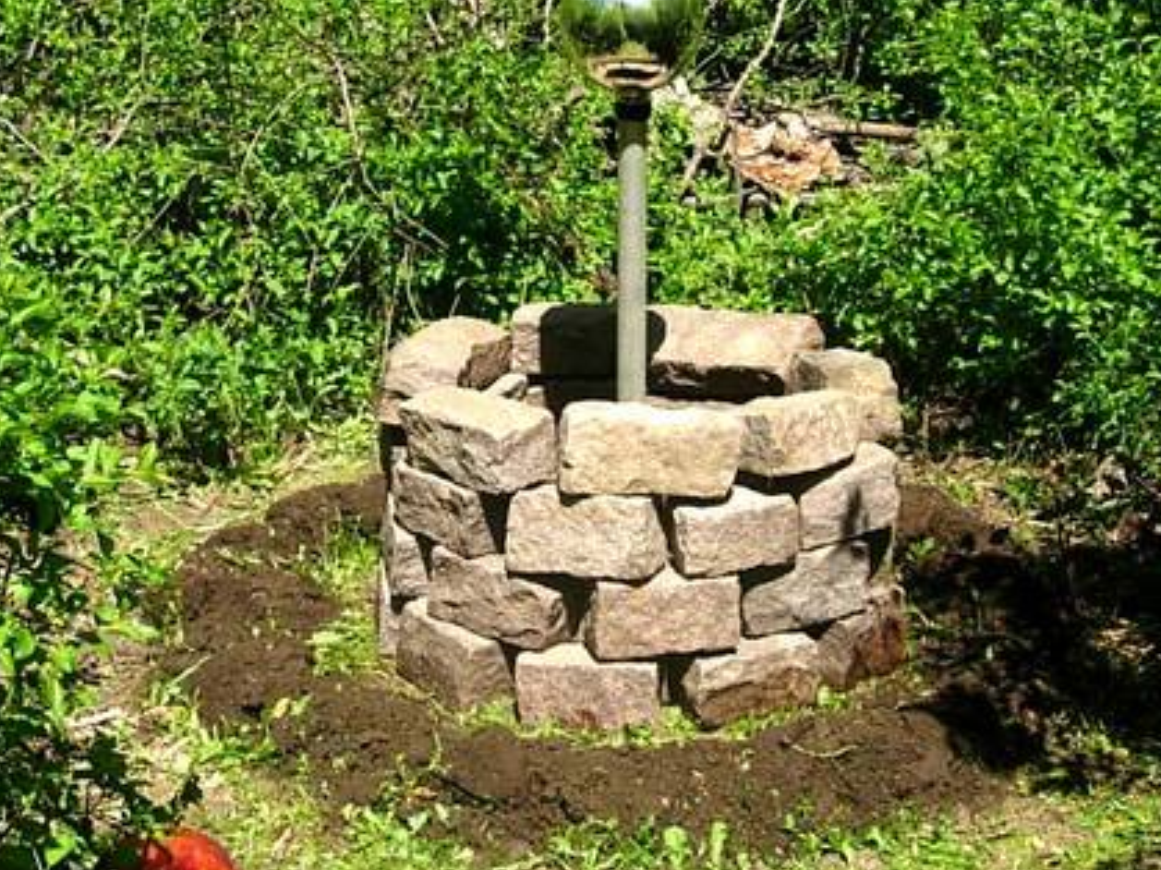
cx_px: 621
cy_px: 274
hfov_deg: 32.7
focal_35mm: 59
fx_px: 1978
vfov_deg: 24.7
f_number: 4.8
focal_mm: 7.8
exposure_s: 1/886
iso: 64
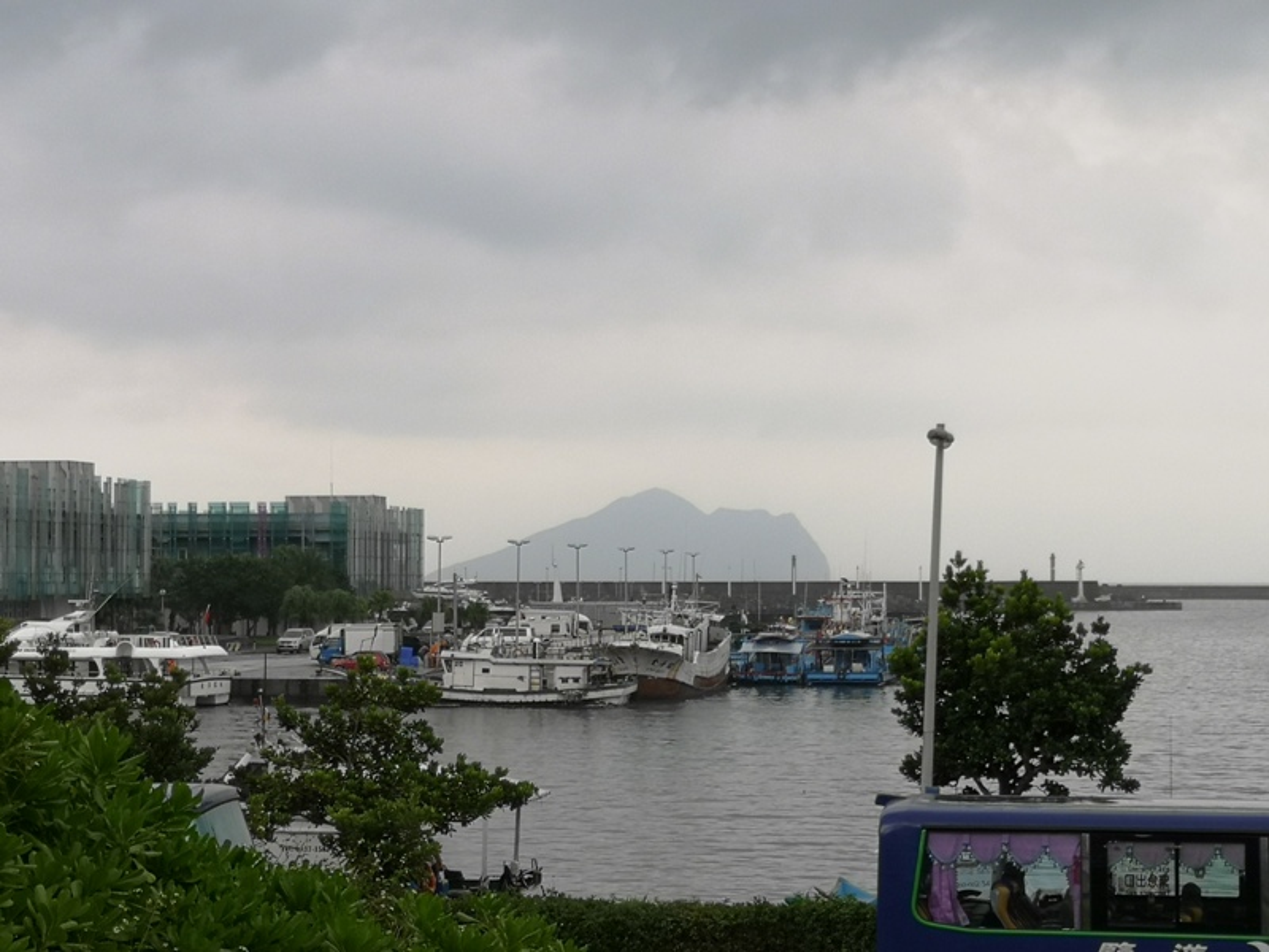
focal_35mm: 78
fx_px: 2859
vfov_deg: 18.9
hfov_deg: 25.0
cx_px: 634
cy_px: 476
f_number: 1.8
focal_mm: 3.95
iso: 50
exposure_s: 1/709
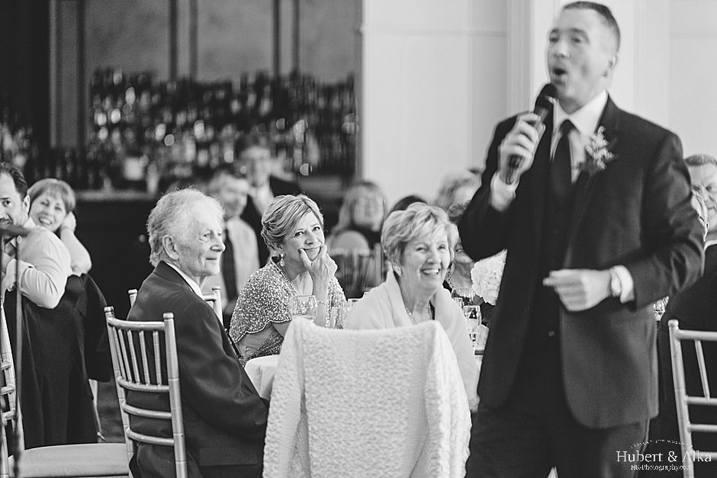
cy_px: 239
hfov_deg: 10.3
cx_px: 358
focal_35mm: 200
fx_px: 3984
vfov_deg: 6.9
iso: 800
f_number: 2.8
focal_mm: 200
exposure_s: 1/80
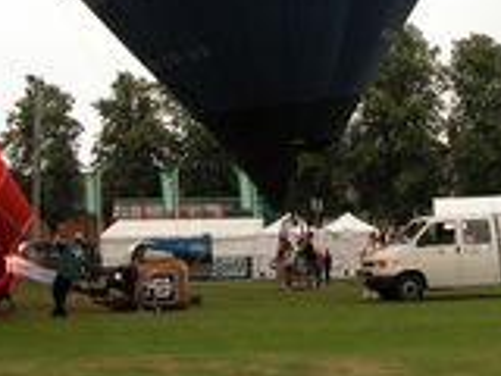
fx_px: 1230
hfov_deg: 23.0
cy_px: -50
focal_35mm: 85
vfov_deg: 16.8
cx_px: 254
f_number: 2.8
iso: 100
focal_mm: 8.9
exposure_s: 1/52.9
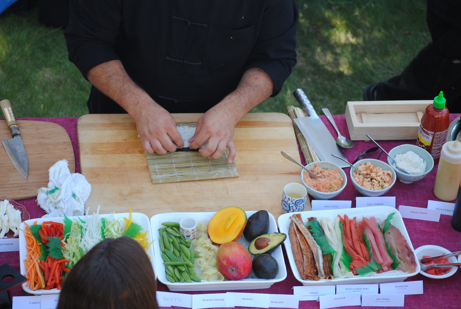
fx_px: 1577
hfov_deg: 16.6
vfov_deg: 11.2
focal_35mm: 123
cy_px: 154
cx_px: 230
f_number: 4.2
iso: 320
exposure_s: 1/125
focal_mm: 82
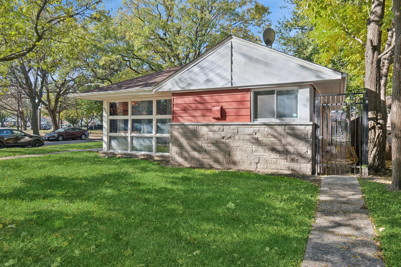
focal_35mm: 24
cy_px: 134
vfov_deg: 53.1
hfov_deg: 73.7
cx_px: 200
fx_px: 267
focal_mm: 16
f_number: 8
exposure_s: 1/125
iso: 400
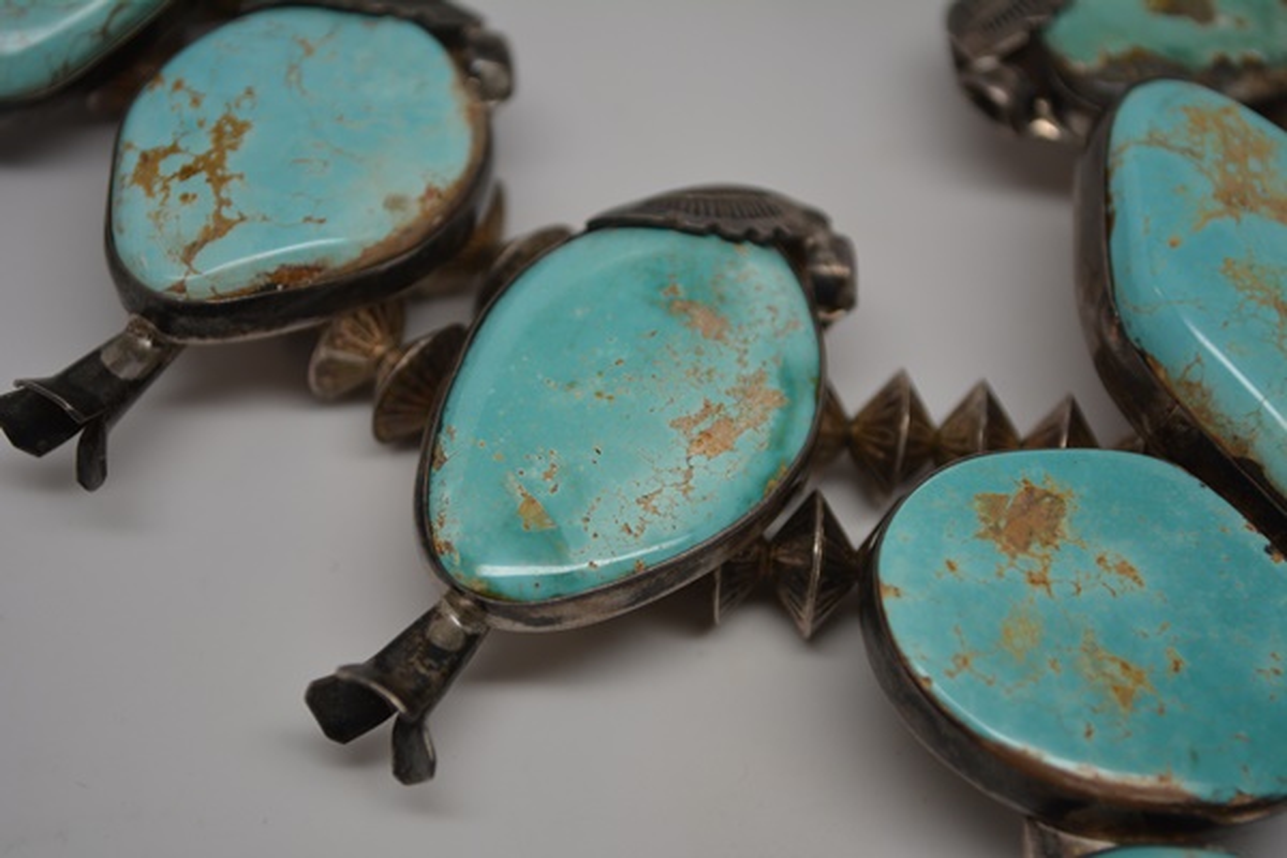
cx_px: 644
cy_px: 429
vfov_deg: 19.7
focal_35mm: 69
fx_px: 2467
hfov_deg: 29.2
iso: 400
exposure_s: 1/80
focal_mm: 46
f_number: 5.3
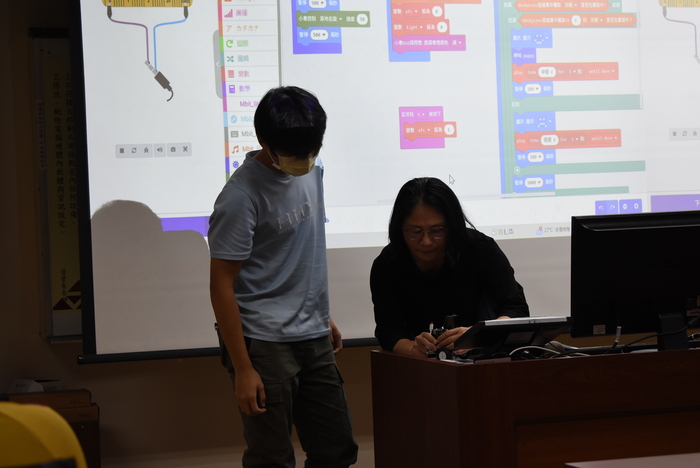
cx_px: 350
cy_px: 234
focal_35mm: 82
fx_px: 1605
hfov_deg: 24.6
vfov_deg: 16.6
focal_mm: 55
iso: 800
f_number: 5.6
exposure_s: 1/125
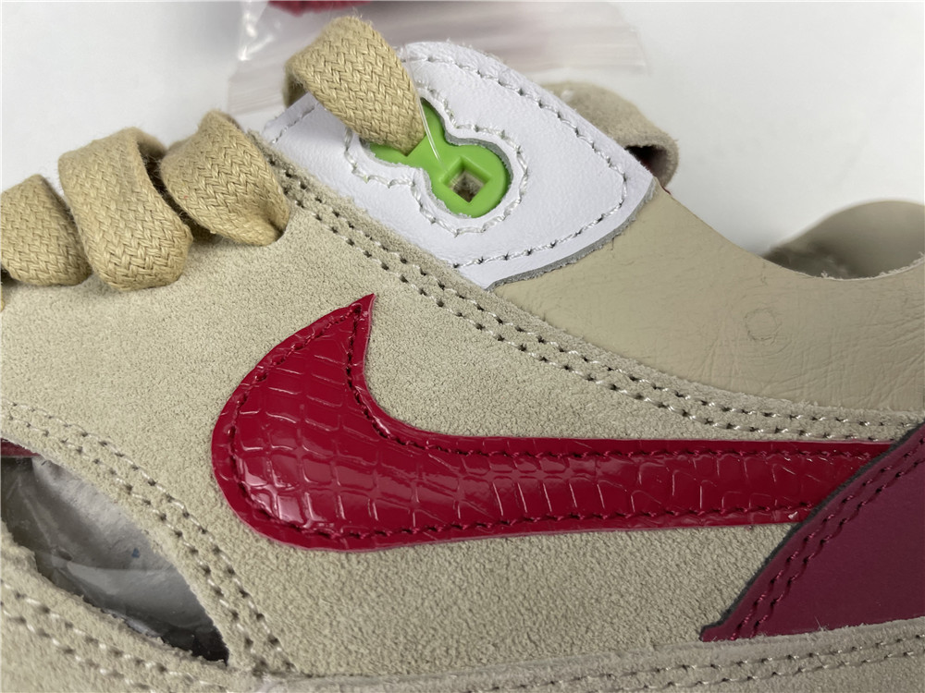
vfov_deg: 53.1
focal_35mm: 26
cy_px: 346
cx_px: 462
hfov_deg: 67.3
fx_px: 695
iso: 100
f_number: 1.6
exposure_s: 1/121
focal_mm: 4.2
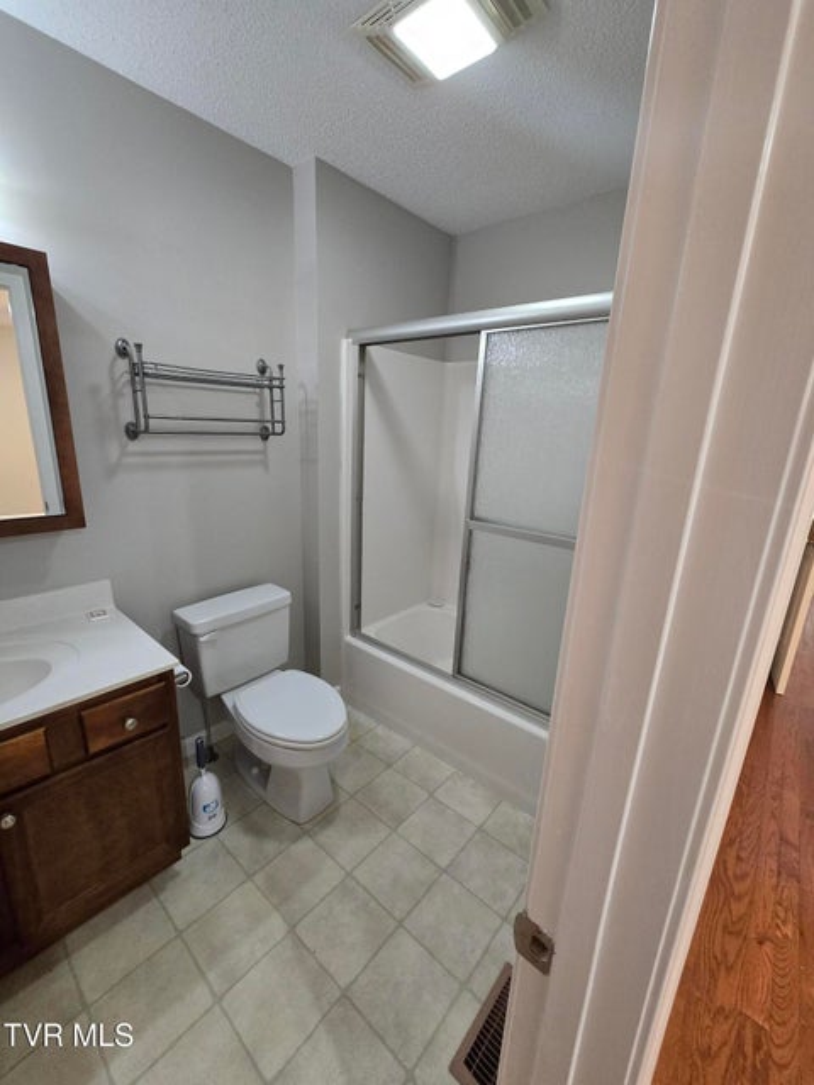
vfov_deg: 106.2
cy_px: 542
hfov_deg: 89.9
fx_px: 408
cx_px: 407
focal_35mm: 13
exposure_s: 1/60
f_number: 2.2
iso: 500
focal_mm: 2.2
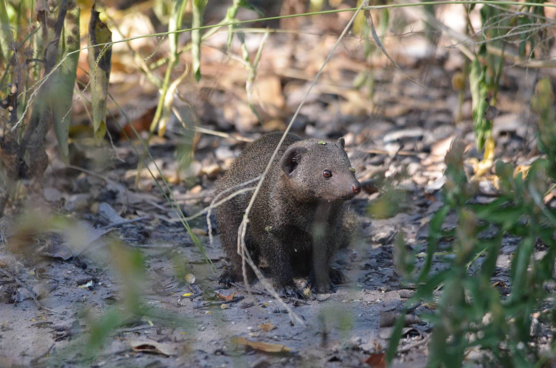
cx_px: 278
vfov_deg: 1.8
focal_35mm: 750
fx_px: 11560
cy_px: 184
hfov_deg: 2.8
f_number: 8
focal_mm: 500
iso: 2500
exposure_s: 1/1000
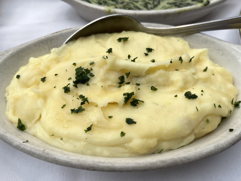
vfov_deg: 54.9
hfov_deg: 69.4
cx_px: 120
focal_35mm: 25
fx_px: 174
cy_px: 90
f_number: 1.6
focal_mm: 5.1
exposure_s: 1/120
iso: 100
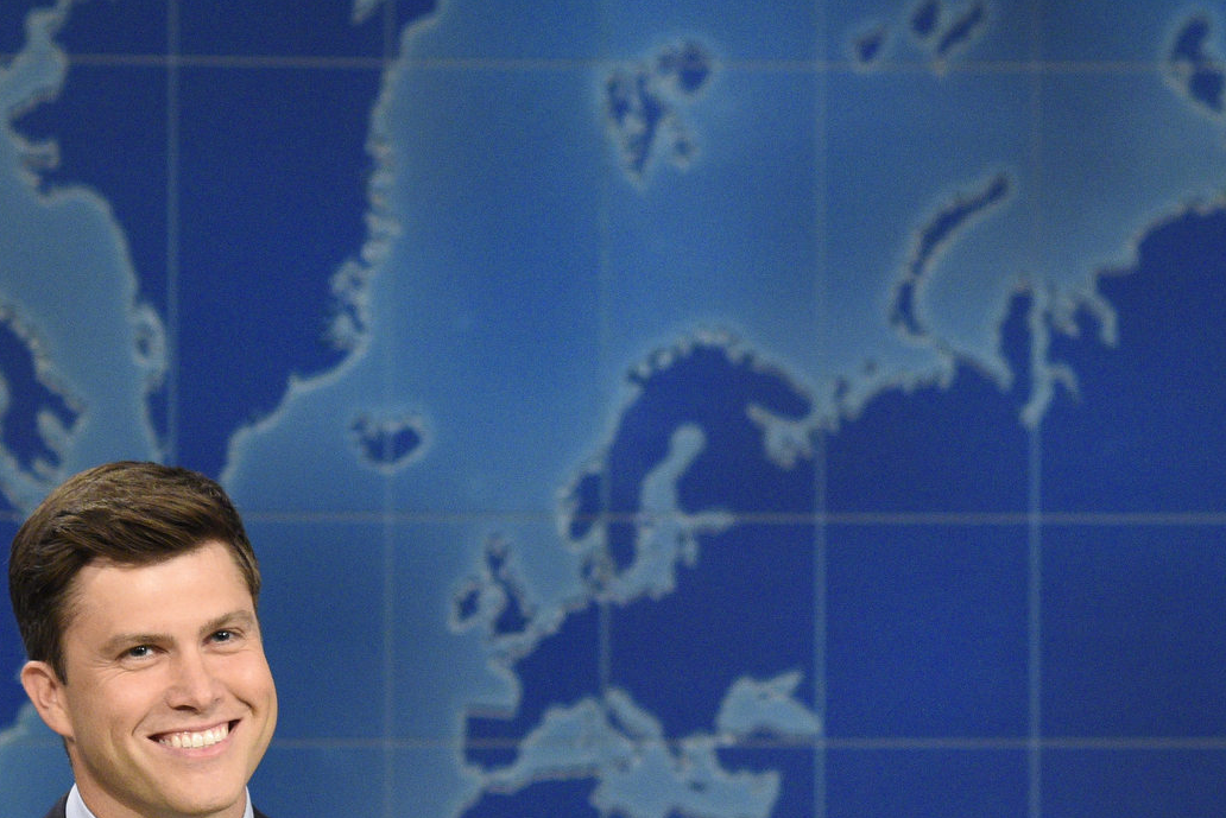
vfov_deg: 5.6
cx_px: 728
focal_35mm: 247
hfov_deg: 8.3
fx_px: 8415
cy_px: 718
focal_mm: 85
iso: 2500
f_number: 3.2
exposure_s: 1/250
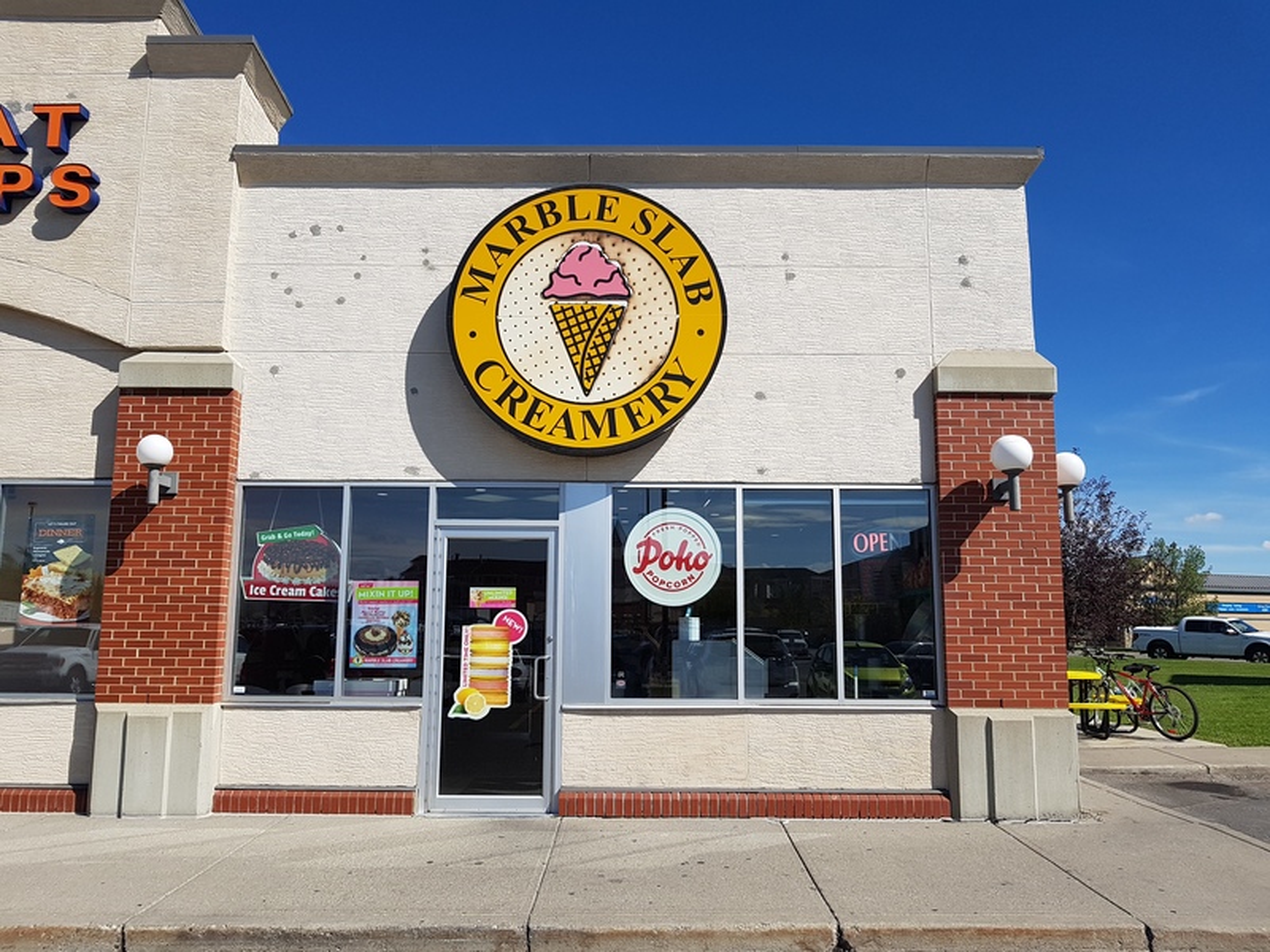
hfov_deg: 67.3
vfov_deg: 53.1
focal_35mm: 26
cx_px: 635
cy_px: 476
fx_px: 954
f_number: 1.7
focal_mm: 4.2
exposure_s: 1/4384
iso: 50
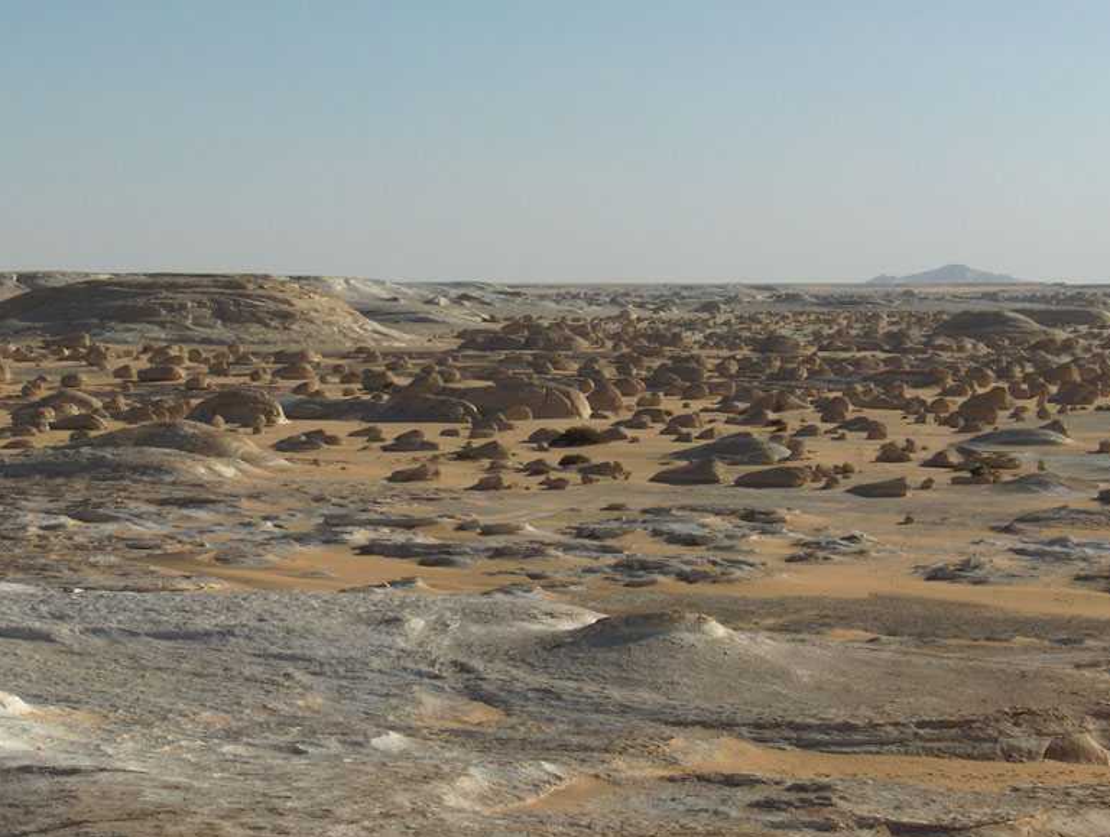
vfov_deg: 15.0
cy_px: 364
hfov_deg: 19.8
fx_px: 3181
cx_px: 499
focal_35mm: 99
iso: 100
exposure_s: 1/559
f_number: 6.7
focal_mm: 17.5
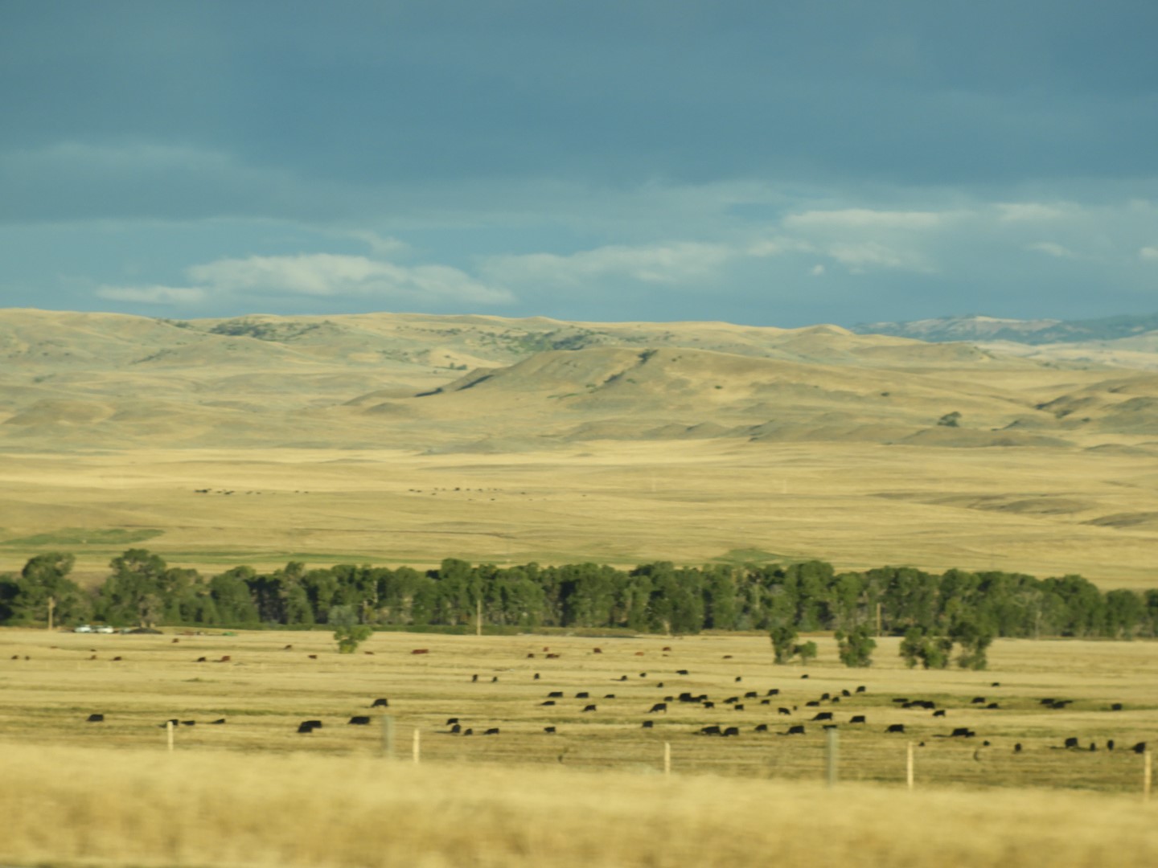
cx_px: 579
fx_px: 6691
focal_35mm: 200
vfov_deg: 7.4
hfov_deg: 9.9
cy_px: 434
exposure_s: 1/250
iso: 100
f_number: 5.3
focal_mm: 35.8
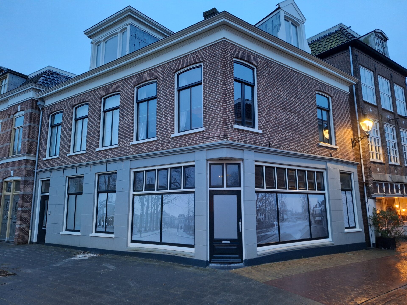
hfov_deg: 73.9
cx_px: 204
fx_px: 270
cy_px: 152
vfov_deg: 58.9
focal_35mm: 23
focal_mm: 5.54
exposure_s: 1/25
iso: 400
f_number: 1.8
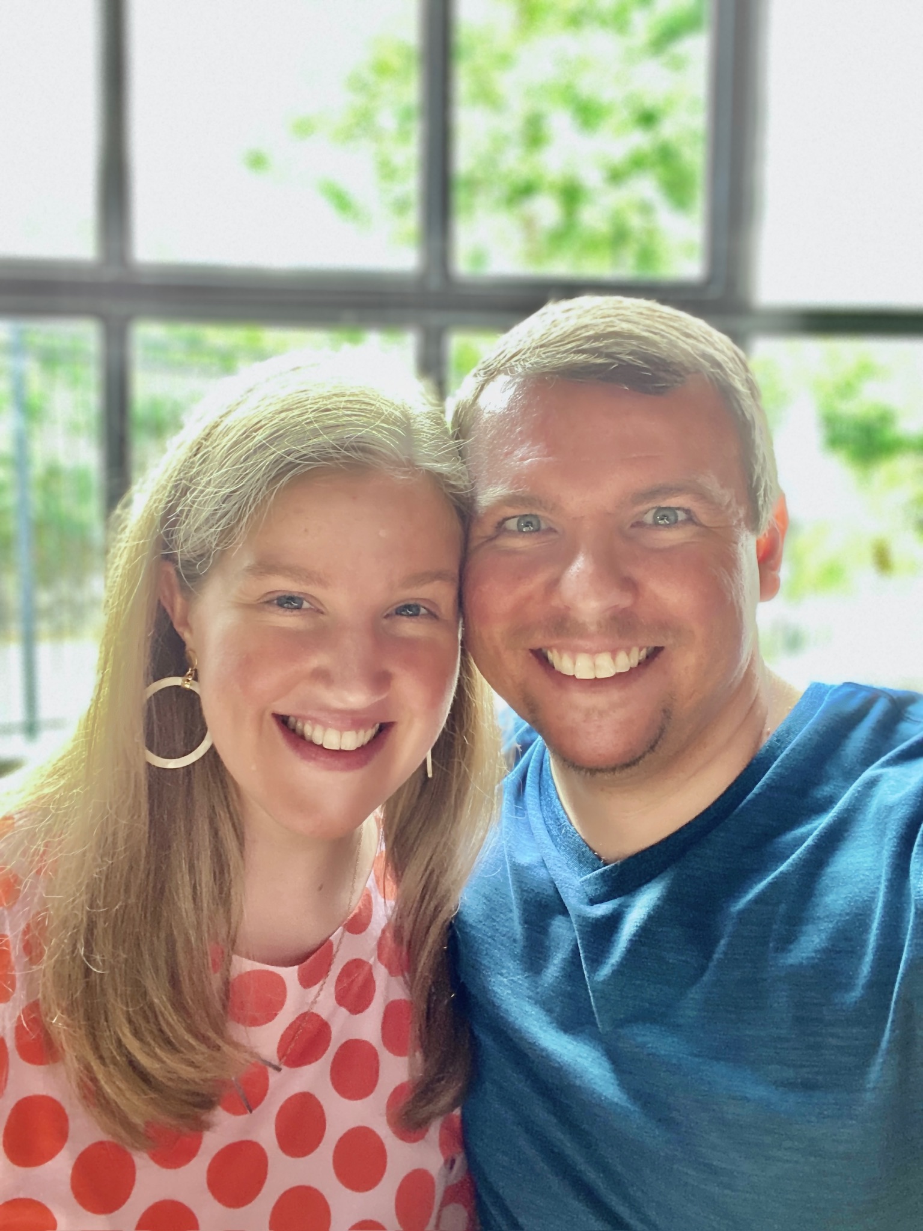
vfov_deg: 60.0
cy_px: 616
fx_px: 1067
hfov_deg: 46.8
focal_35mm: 30
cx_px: 462
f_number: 2.2
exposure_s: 1/60
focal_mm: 2.71
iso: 320
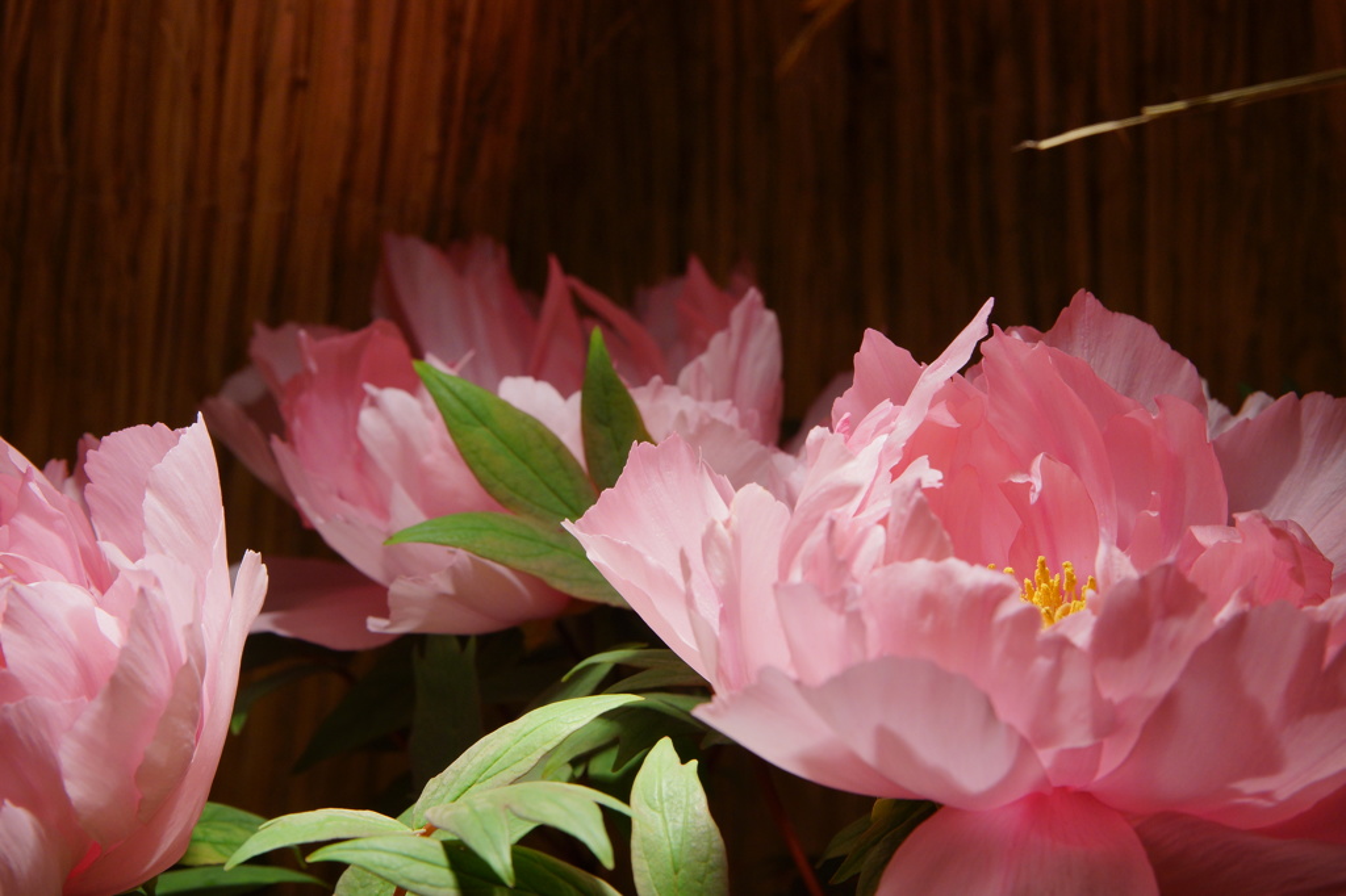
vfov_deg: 12.2
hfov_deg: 18.2
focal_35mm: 112
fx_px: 4205
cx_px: 673
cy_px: 448
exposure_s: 1/25
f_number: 9
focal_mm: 75
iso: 200
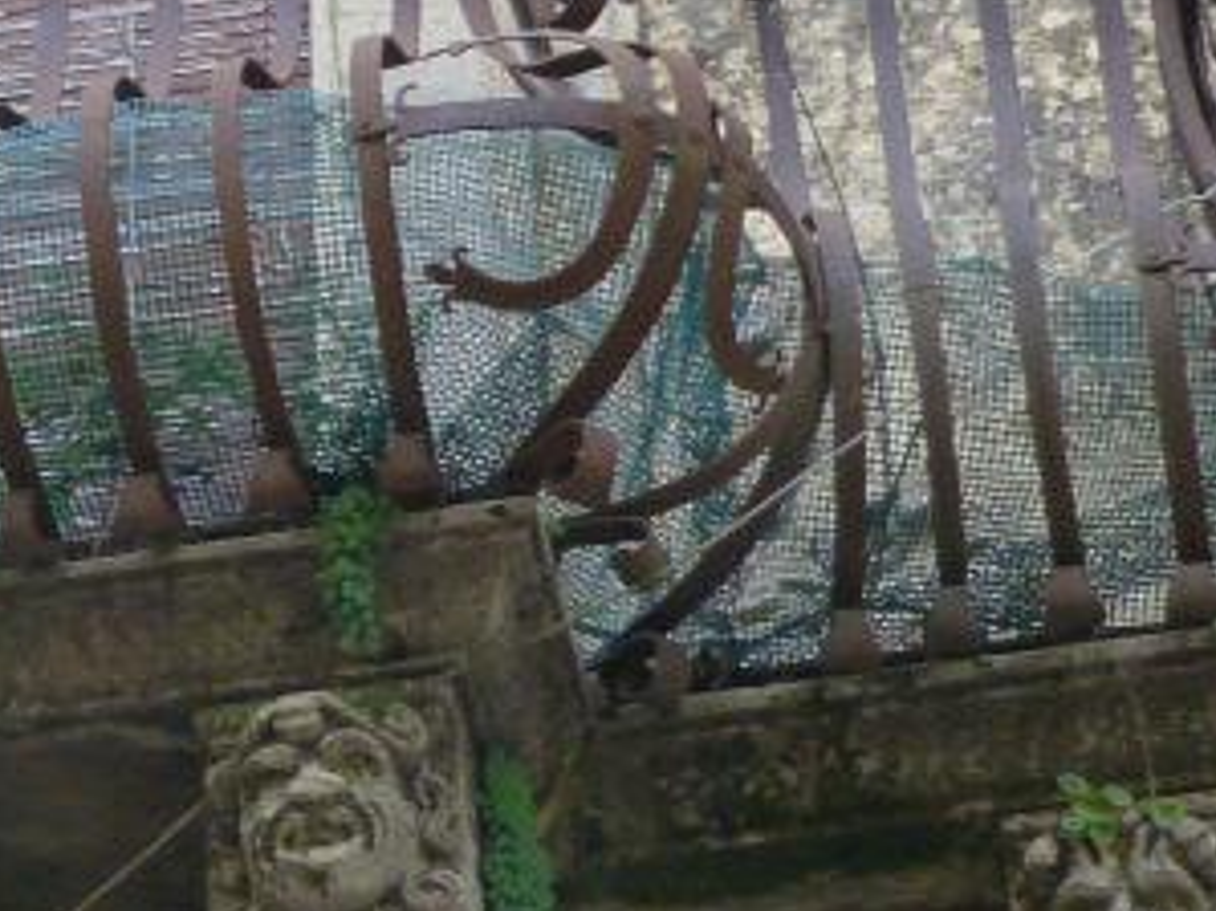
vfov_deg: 7.2
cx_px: -277
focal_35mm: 205
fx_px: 7198
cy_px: -33
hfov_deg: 9.5
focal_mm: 9.2
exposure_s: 1/60
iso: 160
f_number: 3.2
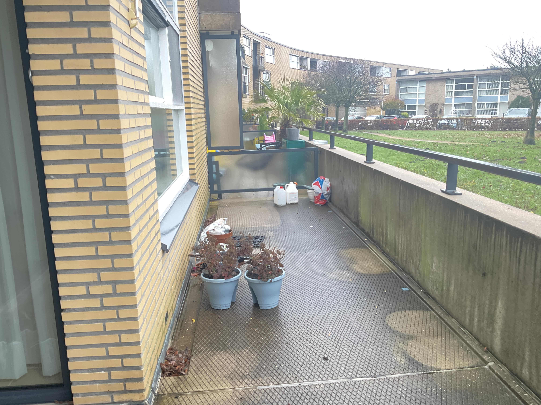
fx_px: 453
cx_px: 270
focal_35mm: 29
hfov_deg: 61.7
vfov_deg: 48.2
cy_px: 202
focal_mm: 3
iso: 100
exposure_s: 1/50
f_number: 1.8
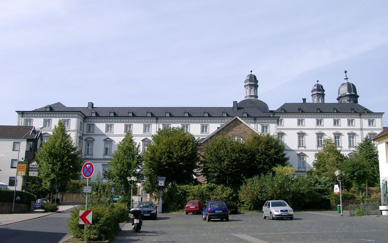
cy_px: 110
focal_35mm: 45
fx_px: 476
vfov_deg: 28.6
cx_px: 193
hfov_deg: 44.3
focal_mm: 8.82
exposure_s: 1/749
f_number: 4
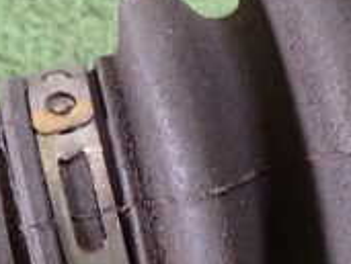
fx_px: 1067
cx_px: 525
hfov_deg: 16.9
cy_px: 137
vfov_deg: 14.1
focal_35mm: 105
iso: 640
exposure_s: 1/30
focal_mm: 5.4
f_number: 2.3
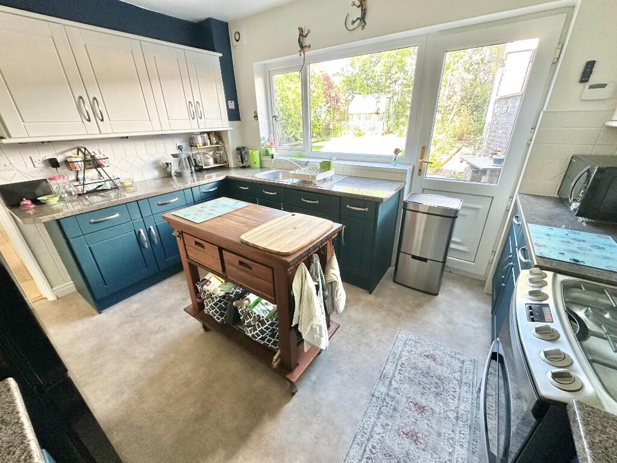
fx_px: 250
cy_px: 232
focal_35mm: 14
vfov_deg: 85.7
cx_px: 308
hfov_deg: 102.1
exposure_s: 1/99
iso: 160
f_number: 2.2
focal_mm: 2.22
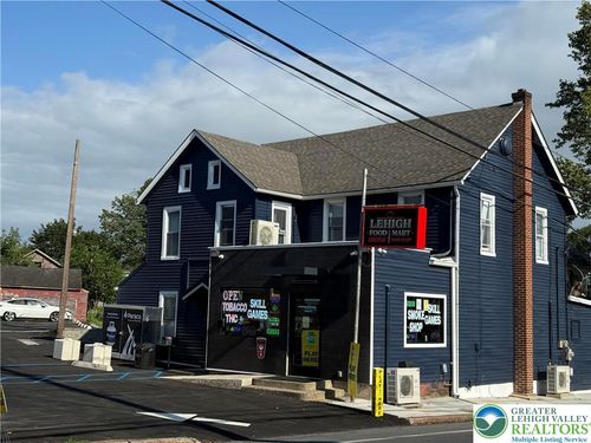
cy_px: 222
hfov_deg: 39.7
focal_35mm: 48
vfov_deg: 30.3
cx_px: 296
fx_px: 820
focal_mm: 6.8
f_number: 1.8
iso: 100
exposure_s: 1/7143
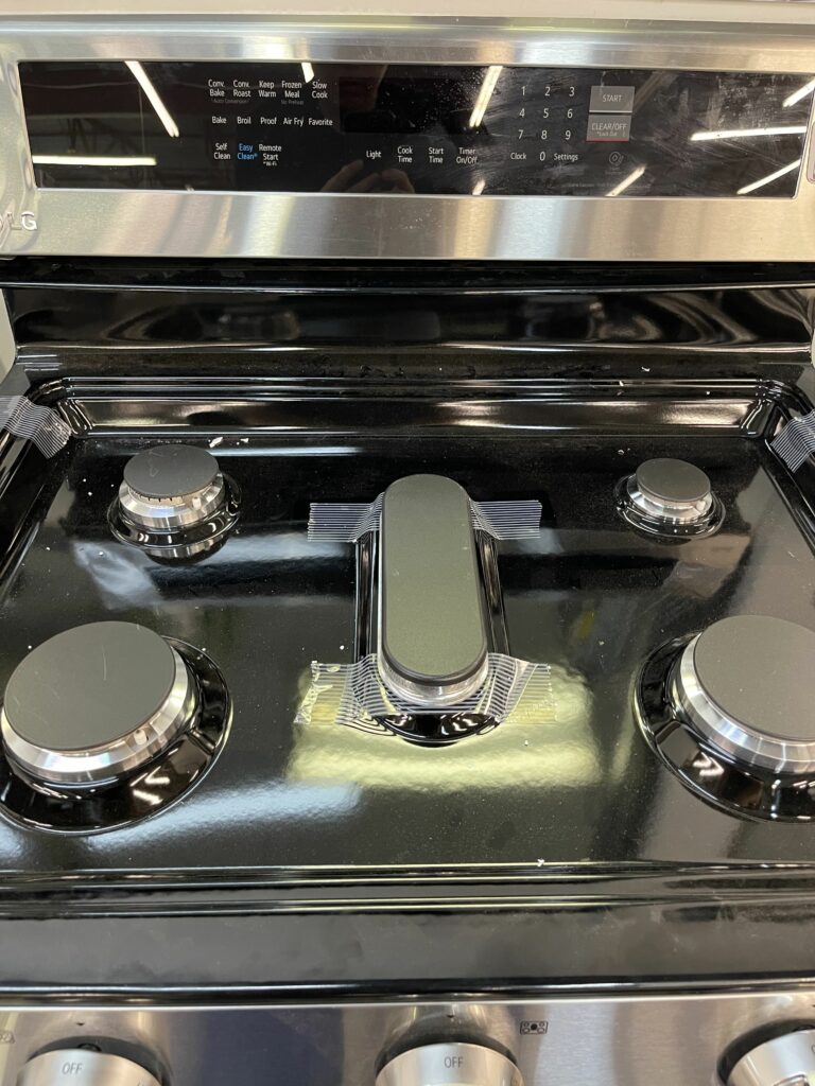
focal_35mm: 26
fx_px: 816
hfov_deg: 53.1
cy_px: 543
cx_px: 408
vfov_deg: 67.3
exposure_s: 1/60
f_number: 1.6
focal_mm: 5.1
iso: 400
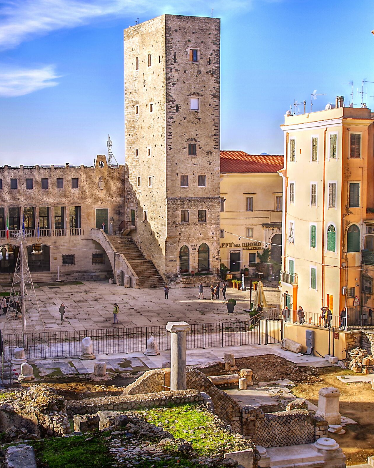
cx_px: 153
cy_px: 234
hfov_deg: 29.6
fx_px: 706
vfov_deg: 36.7
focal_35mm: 51
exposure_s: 1/160
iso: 100
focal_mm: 23.75
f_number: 5.6
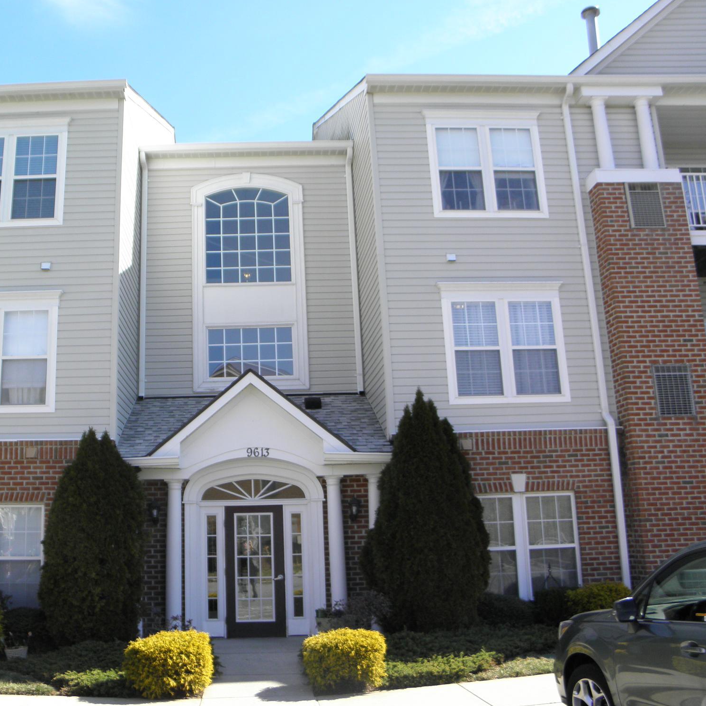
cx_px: 247
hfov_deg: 47.8
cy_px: 359
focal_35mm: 34
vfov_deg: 48.4
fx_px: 785
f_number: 3.5
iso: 100
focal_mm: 5
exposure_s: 1/400
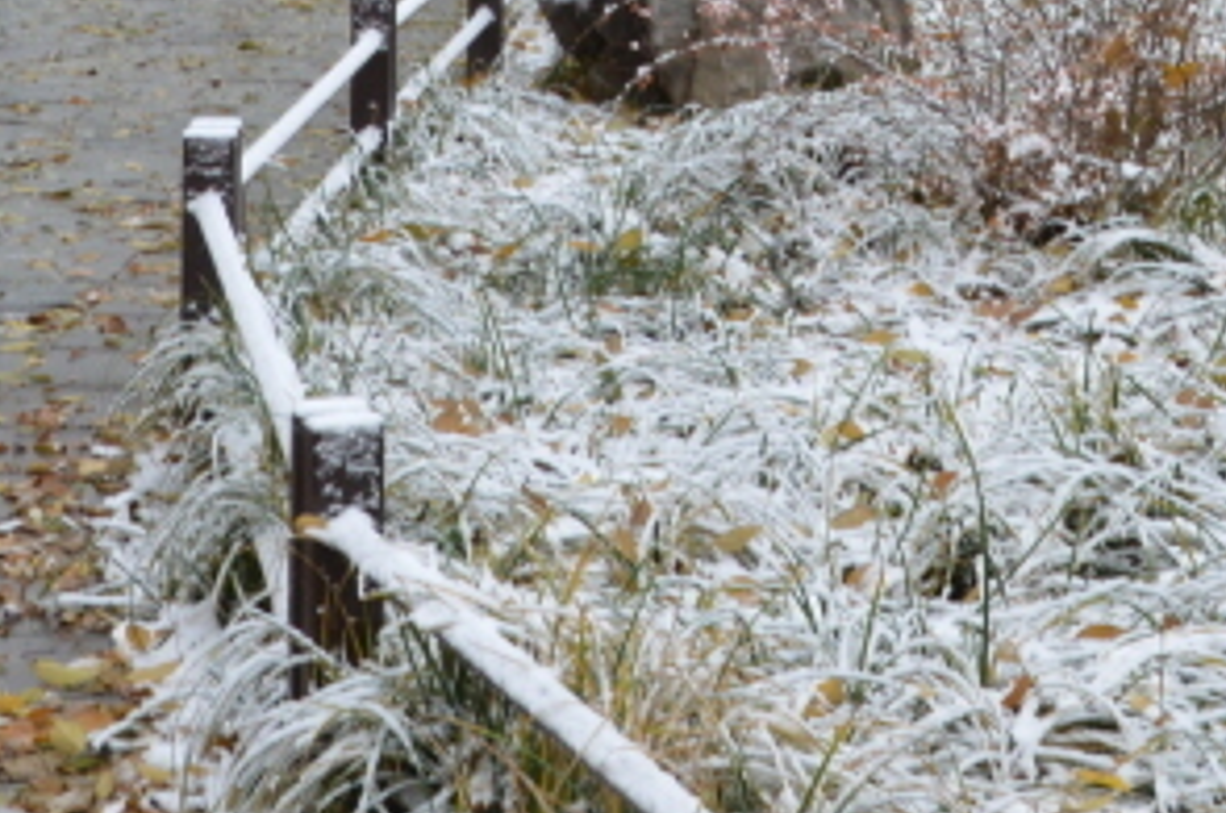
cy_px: -406
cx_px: 1047
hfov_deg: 17.6
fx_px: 3910
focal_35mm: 115
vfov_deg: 11.4
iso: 400
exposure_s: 1/50
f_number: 11
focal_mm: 22
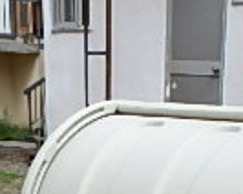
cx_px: 155
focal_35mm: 99
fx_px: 711
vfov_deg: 12.7
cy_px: 437
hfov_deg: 19.4
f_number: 3.5
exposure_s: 1/500
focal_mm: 3.7
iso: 125
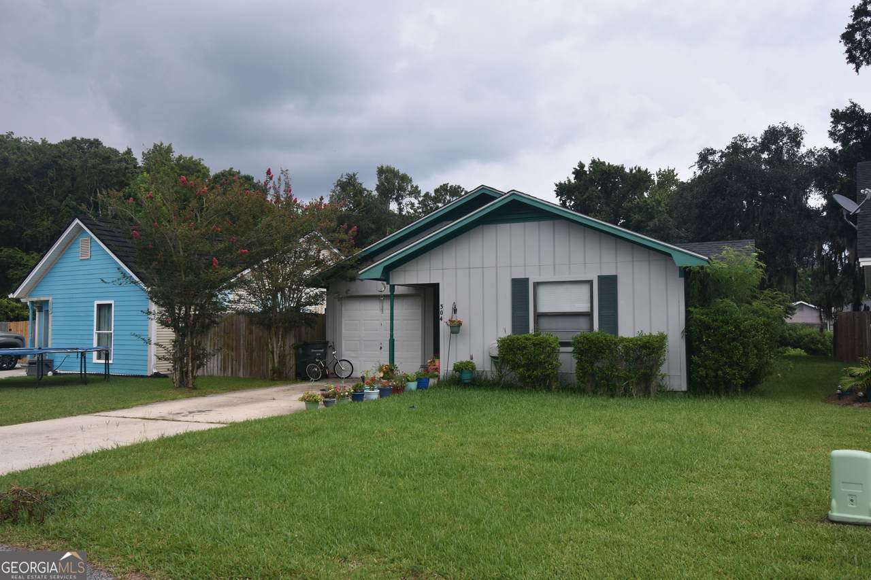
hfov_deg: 61.9
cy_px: 290
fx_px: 726
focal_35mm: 30
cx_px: 436
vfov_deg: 43.6
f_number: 8
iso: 280
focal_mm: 20
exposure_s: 1/500
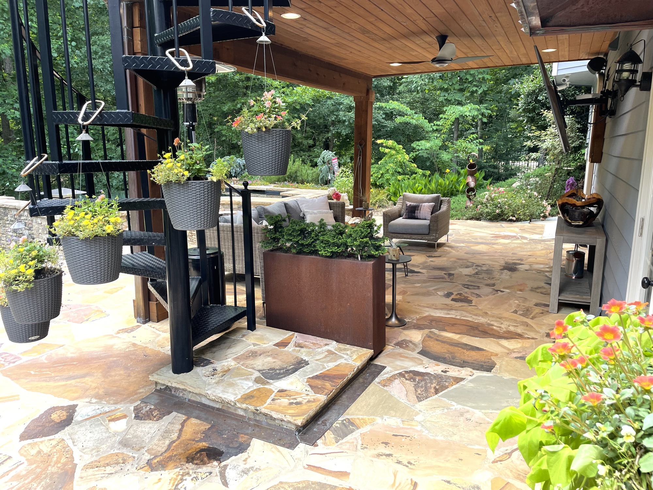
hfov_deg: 67.3
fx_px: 490
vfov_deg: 53.1
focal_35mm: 26
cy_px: 245
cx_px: 326
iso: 64
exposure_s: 1/121
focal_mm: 4.2
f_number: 1.6
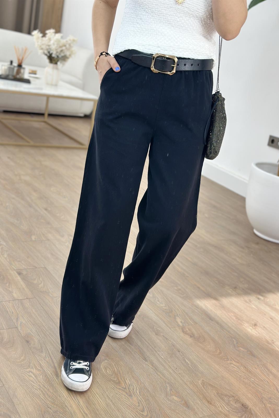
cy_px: 209
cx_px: 144
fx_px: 581
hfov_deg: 27.0
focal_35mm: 50
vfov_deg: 39.6
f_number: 1.78
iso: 64
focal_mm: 6.86
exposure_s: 1/100
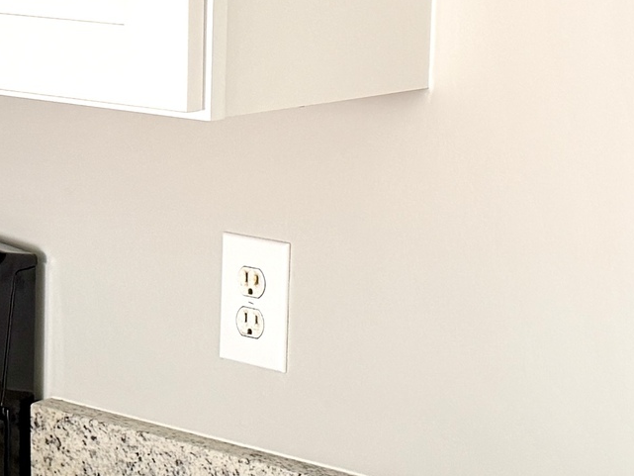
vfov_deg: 12.9
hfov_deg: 16.8
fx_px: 2107
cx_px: 45
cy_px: 176
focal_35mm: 115
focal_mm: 6.76
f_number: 1.78
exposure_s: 1/71
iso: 200
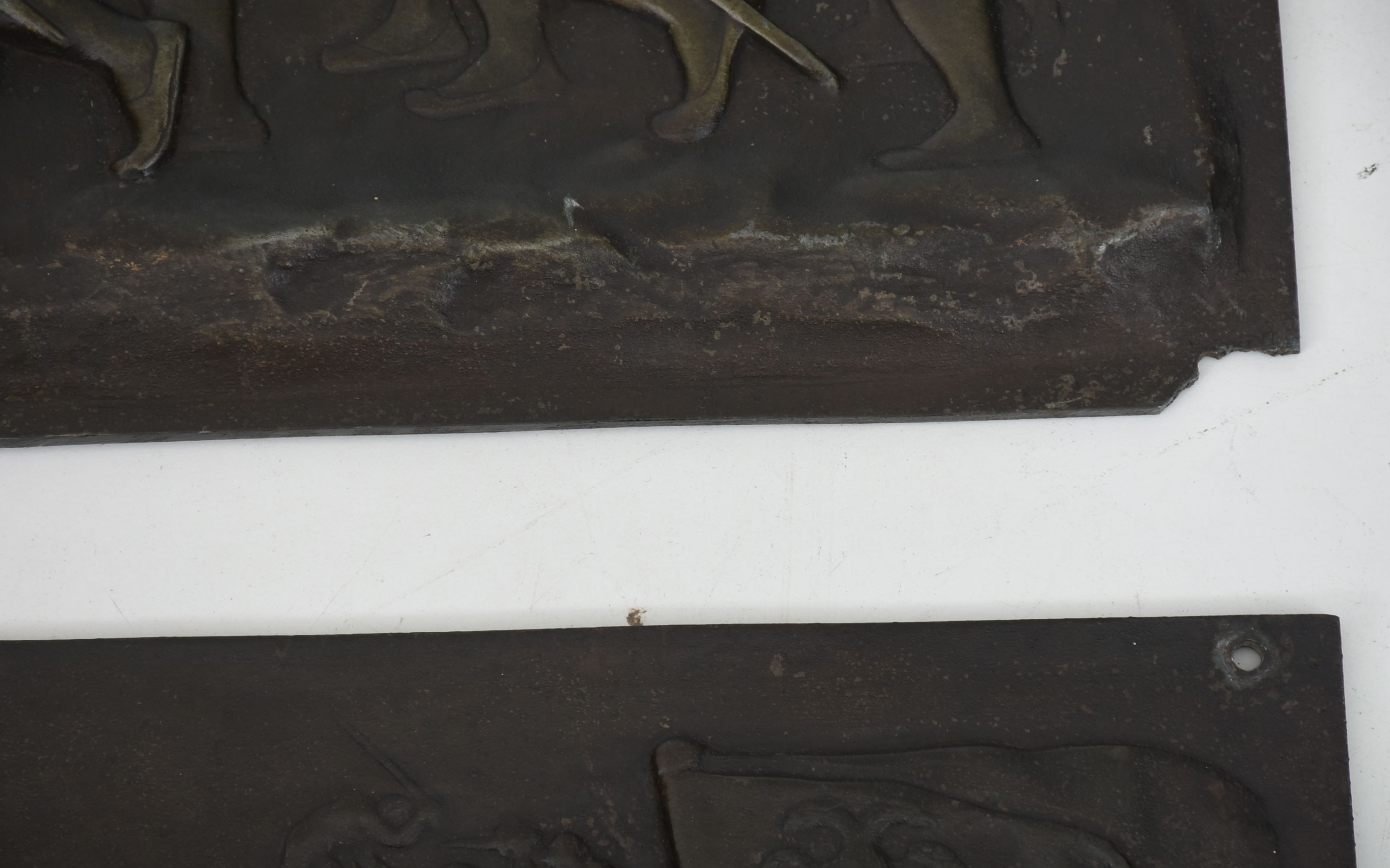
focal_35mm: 215
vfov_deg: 6.1
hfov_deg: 9.8
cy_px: 445
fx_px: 8144
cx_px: 697
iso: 200
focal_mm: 140
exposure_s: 1/160
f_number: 9
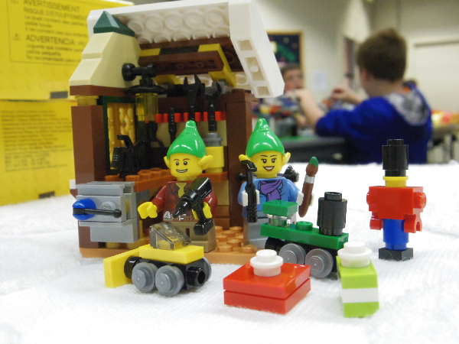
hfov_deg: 42.1
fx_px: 597
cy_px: 172
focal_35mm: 45
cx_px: 230
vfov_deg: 32.2
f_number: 4.5
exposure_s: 1/60
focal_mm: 8.1
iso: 1600
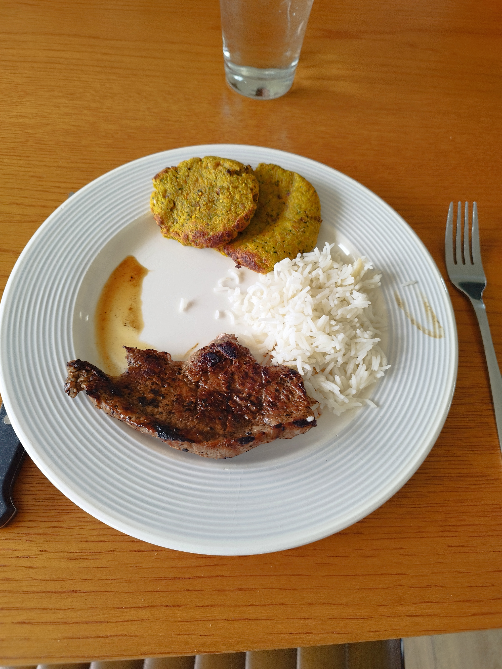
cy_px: 334
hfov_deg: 56.8
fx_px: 464
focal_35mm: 24
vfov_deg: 71.6
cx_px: 251
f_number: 1.89
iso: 130
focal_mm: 5.89
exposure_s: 1/50
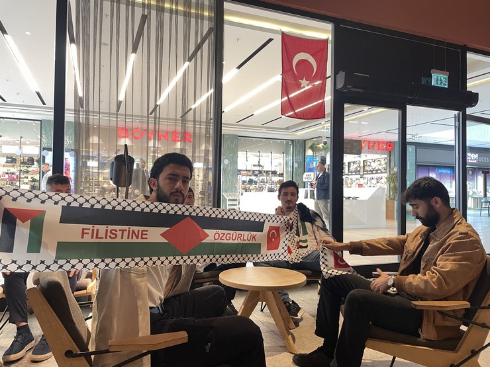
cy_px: 184
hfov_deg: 67.3
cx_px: 245
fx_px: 368
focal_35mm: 26
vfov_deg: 53.1
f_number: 1.6
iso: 100
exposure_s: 1/50
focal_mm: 4.2
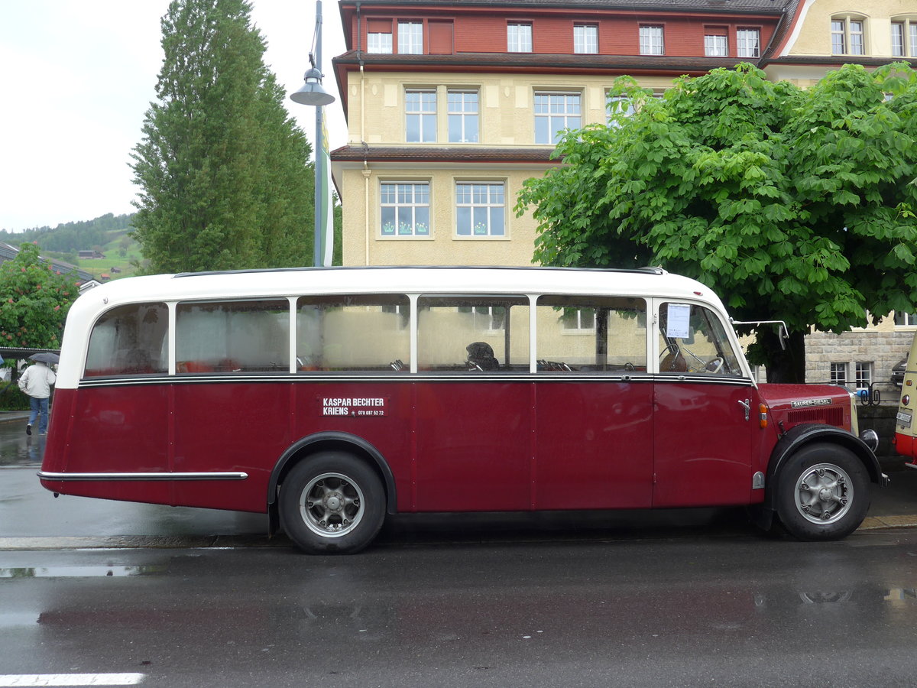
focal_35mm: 29
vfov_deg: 48.2
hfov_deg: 61.7
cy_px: 344
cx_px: 458
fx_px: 768
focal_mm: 6
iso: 80
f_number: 2.8
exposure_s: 1/100
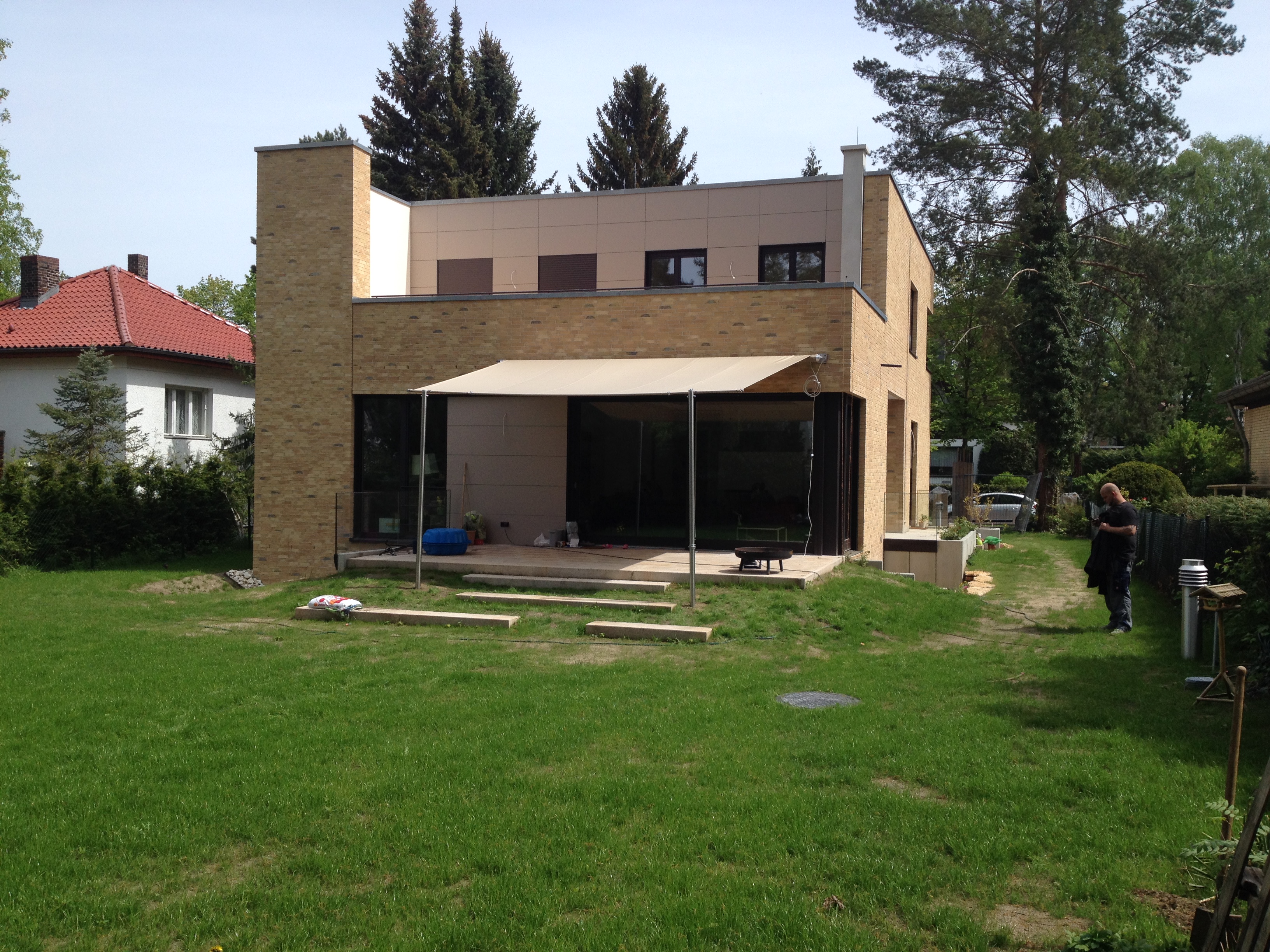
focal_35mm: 35
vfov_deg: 40.7
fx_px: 1284
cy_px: 476
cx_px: 635
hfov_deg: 52.6
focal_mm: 4.28
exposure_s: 1/1453
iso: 50
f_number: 2.4
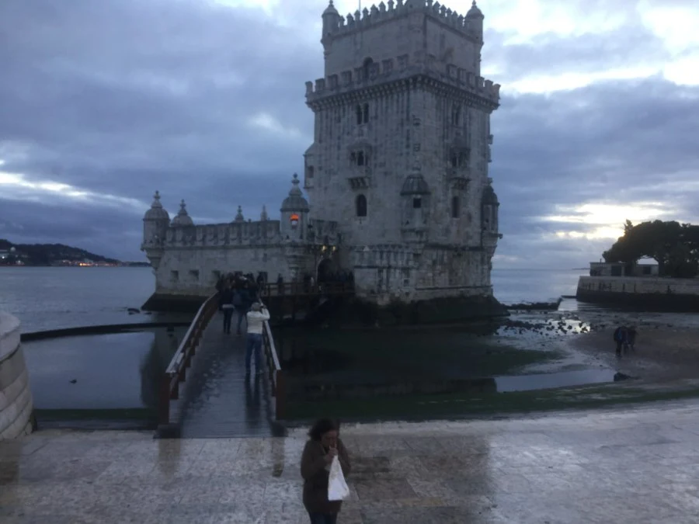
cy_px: 262
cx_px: 350
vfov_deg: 45.4
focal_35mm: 31
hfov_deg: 58.4
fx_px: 626
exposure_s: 1/30
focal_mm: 3.3
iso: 32
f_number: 2.4
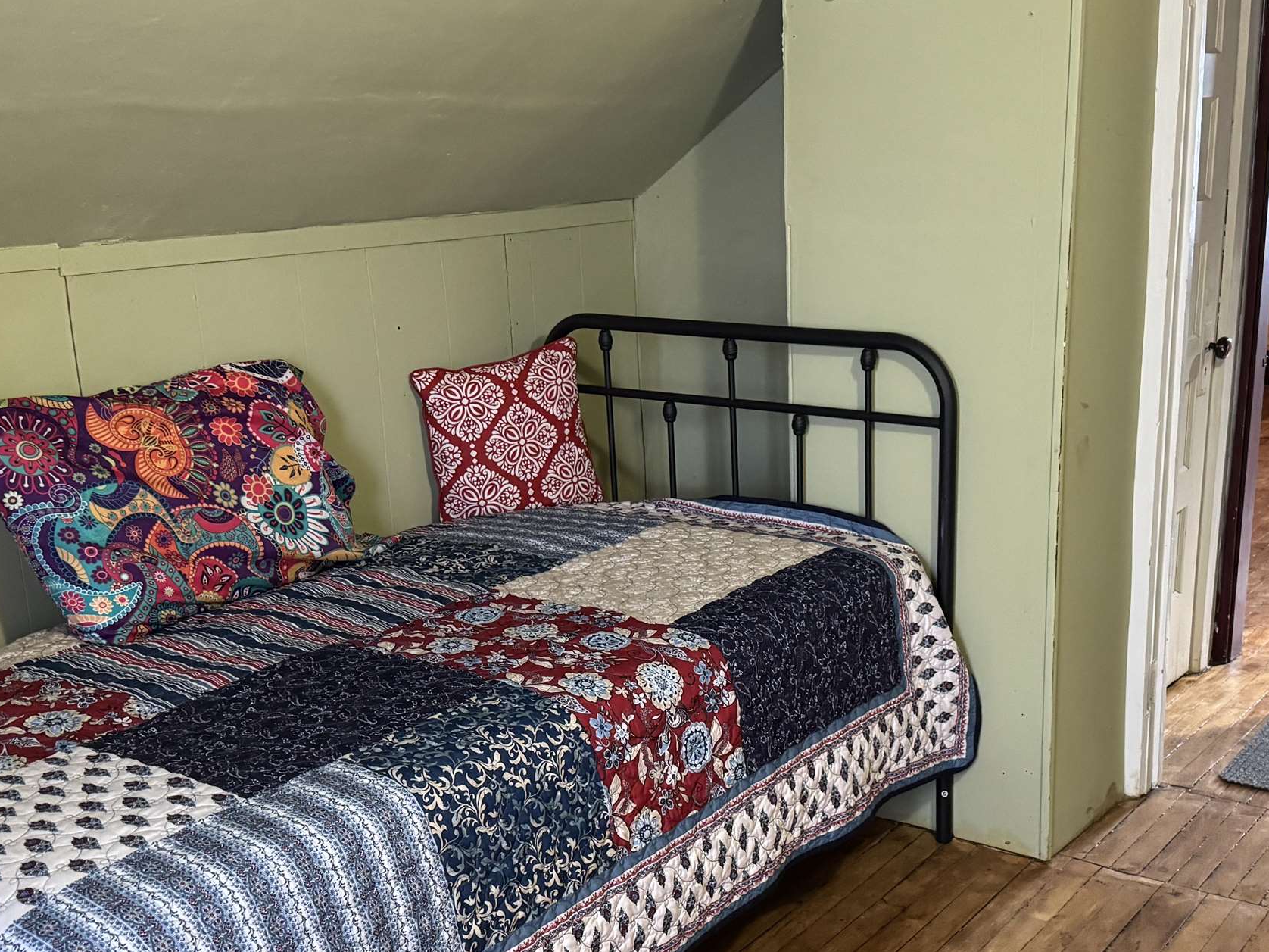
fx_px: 1613
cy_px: 604
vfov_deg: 32.7
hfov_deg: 42.8
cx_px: 743
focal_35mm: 44
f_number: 1.78
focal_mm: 6.76
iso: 800
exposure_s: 1/60
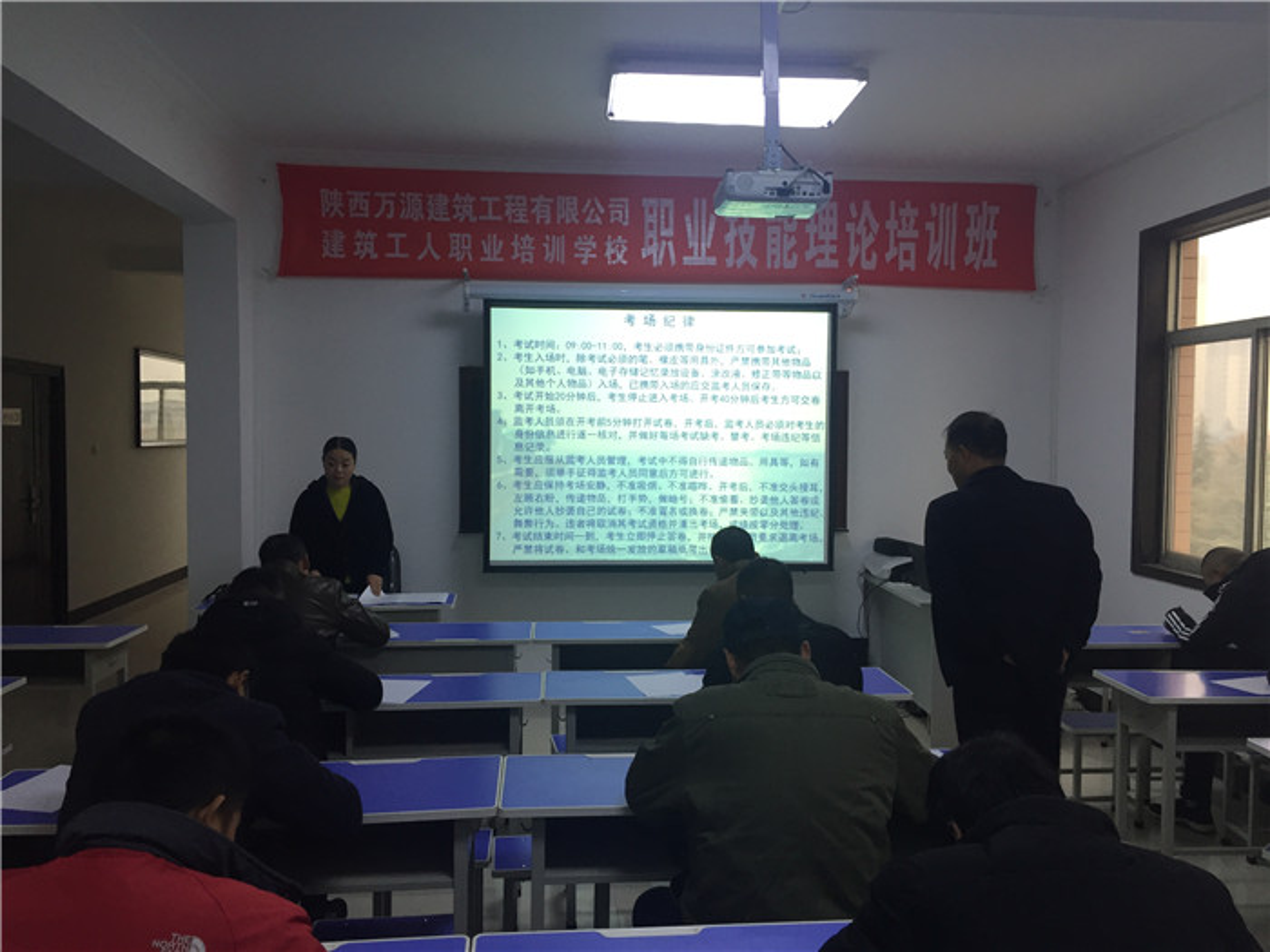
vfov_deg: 48.2
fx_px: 1064
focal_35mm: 29
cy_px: 476
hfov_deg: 61.7
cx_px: 635
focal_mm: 4.15
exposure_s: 1/33
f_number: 2.2
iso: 32
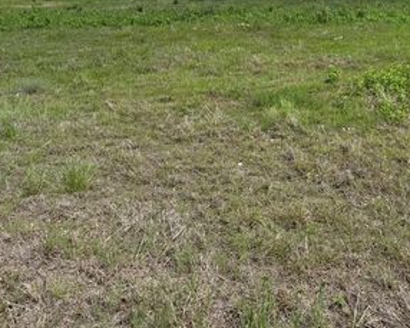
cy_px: 71
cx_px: 298
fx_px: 498
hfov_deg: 43.6
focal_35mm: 41
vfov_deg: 35.5
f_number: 1.78
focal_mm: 6.76
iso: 80
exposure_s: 1/4673
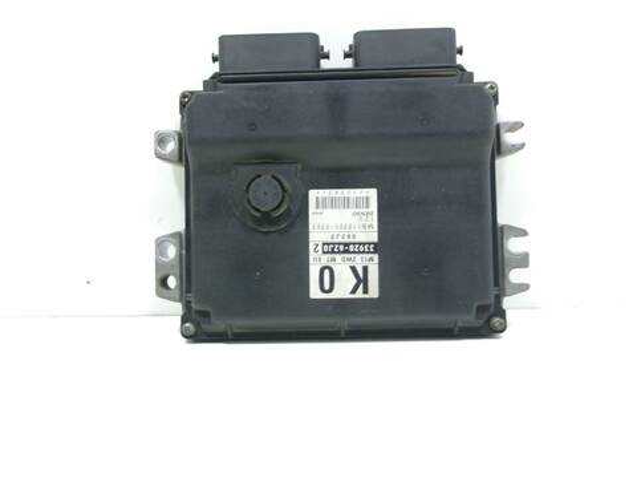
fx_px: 515
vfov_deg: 49.7
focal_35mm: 28
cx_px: 318
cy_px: 239
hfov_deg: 63.4
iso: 400
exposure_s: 1/27
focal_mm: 5.1
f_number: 3.9
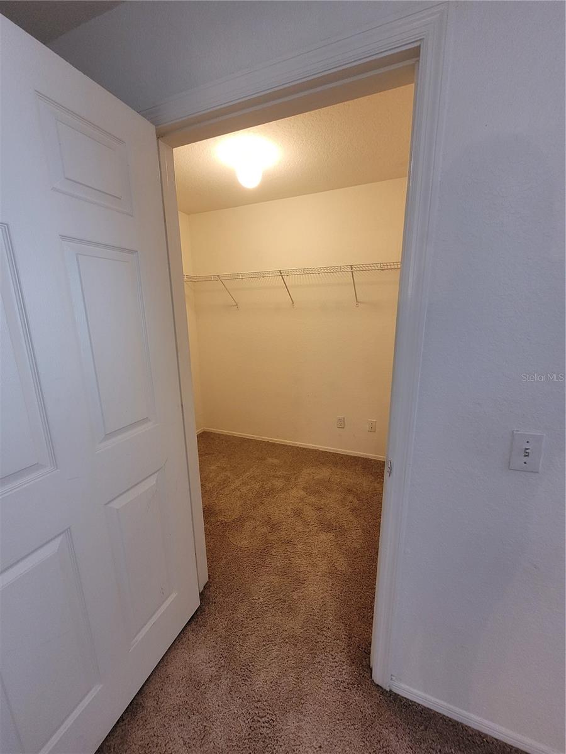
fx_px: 283
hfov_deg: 89.9
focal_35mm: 13
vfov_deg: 106.2
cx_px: 283
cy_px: 377
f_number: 2.2
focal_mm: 1.74
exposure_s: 1/60
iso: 160
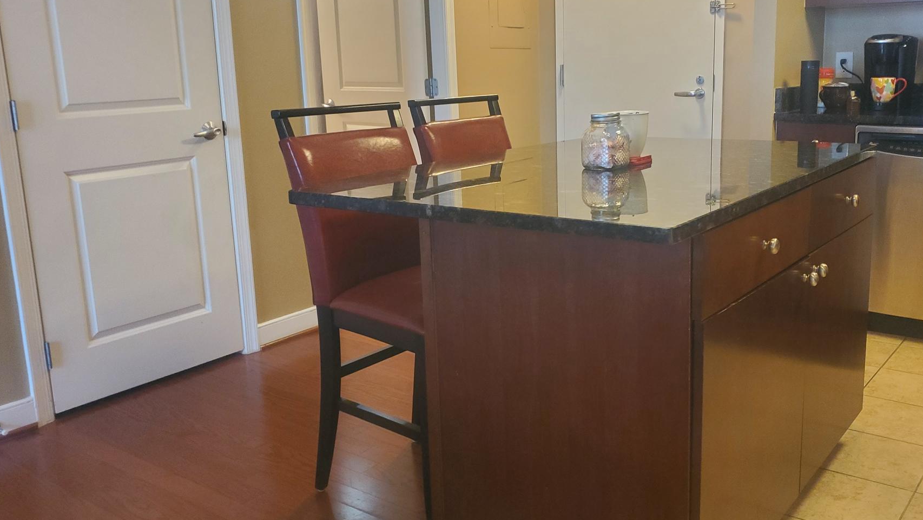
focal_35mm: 34
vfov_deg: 34.6
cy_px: 228
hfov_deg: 57.8
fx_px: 832
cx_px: 524
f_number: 1.5
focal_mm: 4.3
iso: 200
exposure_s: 1/40
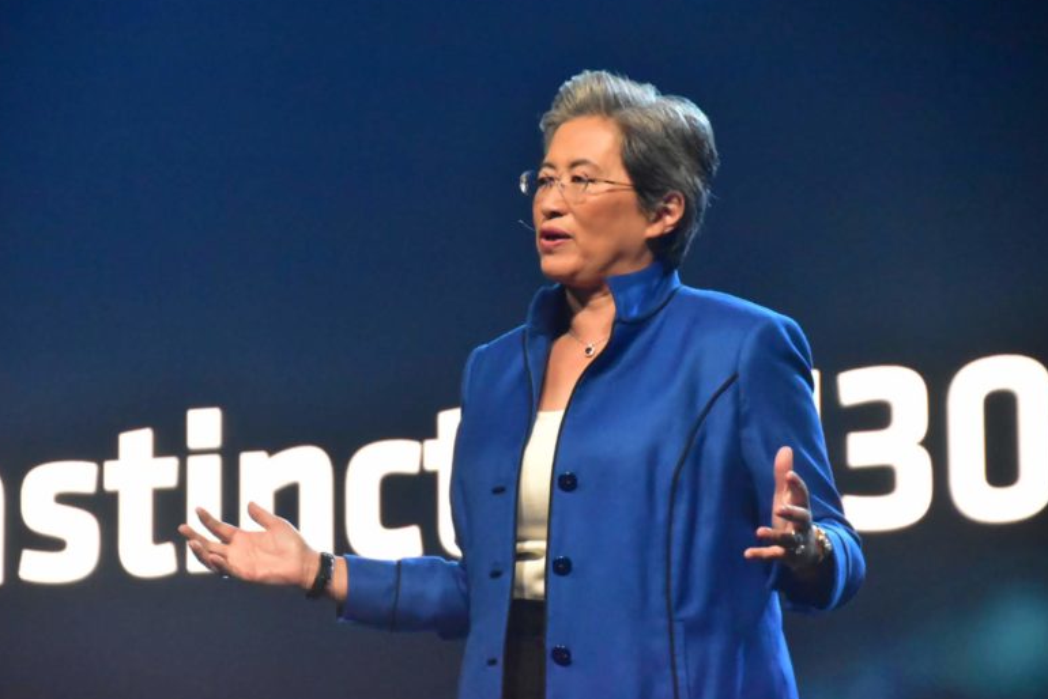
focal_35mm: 218
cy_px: 342
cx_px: 510
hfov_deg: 9.4
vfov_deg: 6.3
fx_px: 6348
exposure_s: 1/250
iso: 10000
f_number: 6
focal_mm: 140
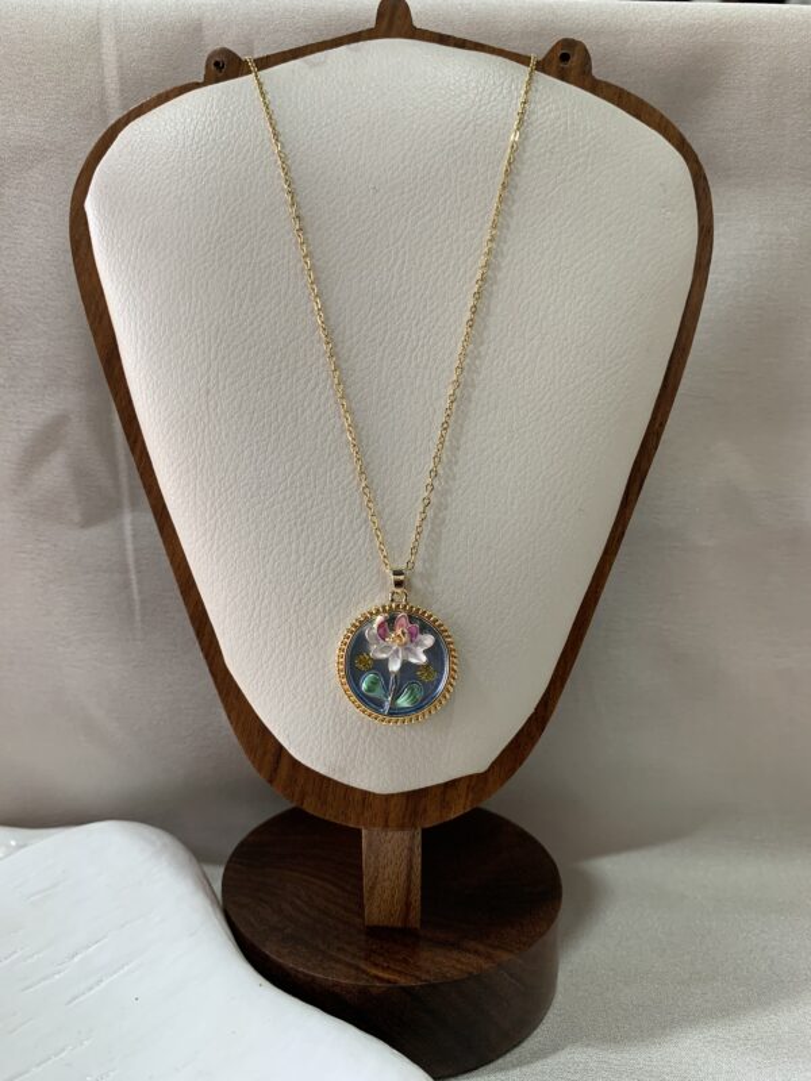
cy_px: 540
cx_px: 406
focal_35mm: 26
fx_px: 812
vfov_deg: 67.3
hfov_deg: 53.1
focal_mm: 4.25
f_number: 1.8
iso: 80
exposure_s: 1/50
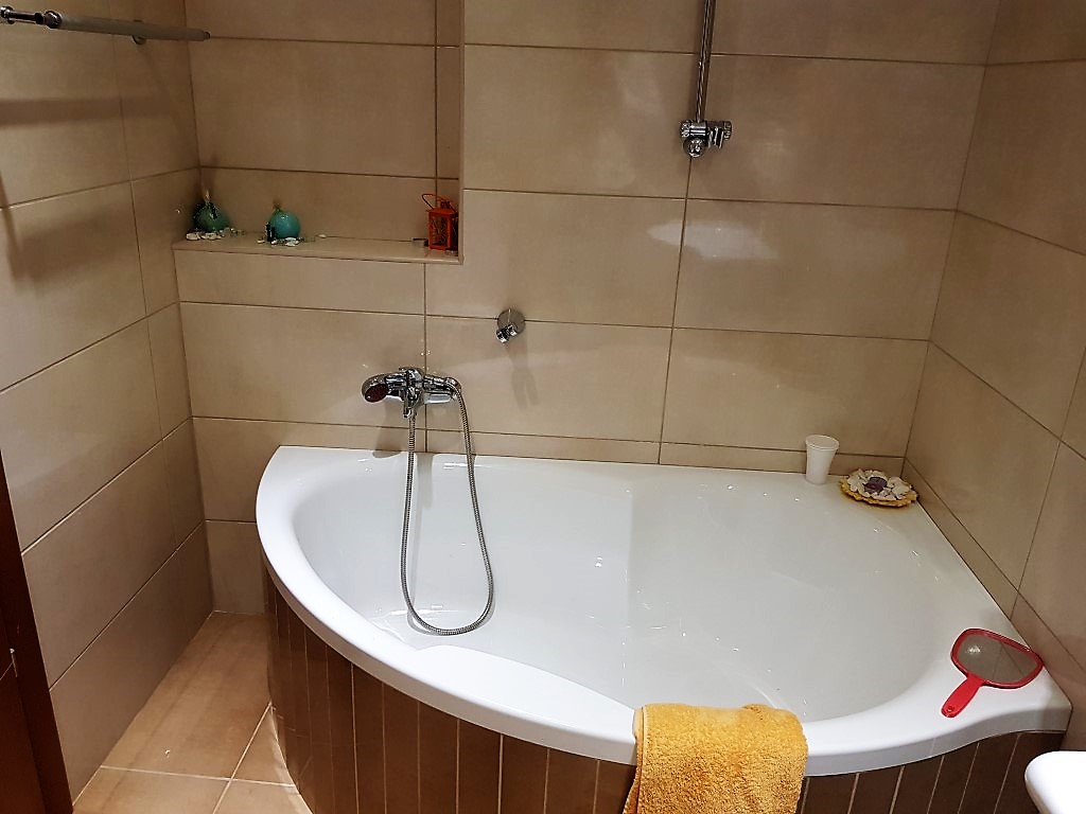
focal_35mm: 26
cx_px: 543
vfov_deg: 53.1
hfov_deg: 67.3
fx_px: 816
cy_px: 407
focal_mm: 4.3
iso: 125
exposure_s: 1/50
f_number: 1.7
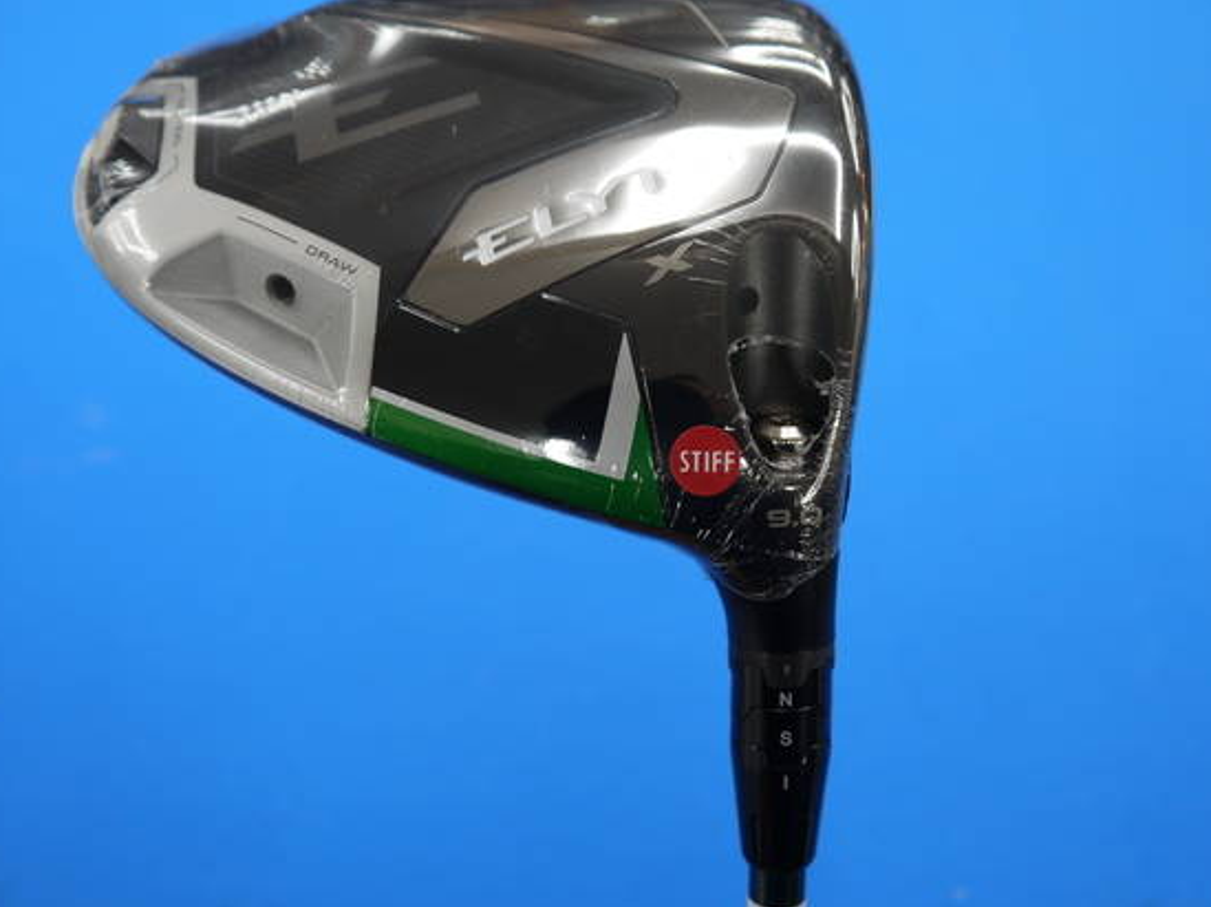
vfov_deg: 26.1
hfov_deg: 34.3
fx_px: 1958
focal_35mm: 56
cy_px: 474
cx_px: 534
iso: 160
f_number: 4.5
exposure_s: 1/60
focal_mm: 24
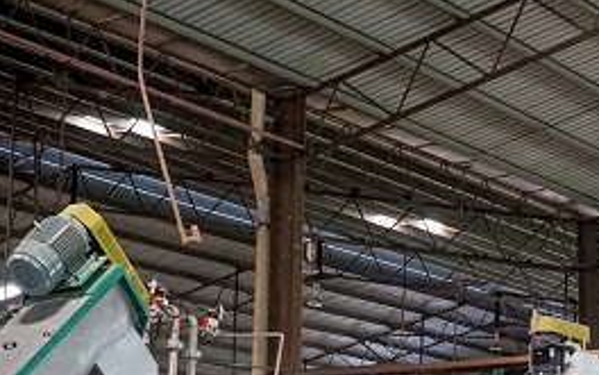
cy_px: 406
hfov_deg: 21.5
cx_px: 597
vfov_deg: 13.8
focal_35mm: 93
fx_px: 1518
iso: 1250
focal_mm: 29
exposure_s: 1/160
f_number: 4
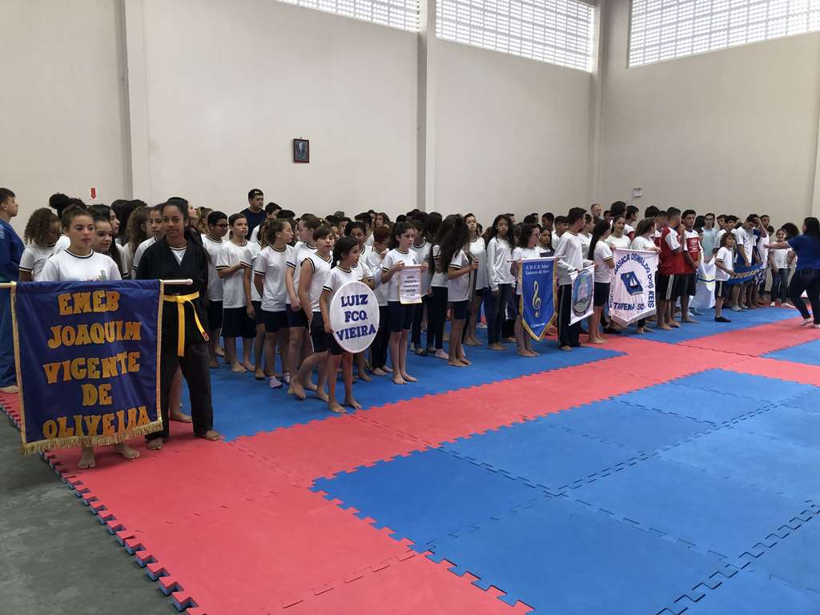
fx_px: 663
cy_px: 308
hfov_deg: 63.4
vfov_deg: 49.7
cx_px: 410
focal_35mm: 28
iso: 80
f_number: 1.8
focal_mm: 3.99
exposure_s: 1/120
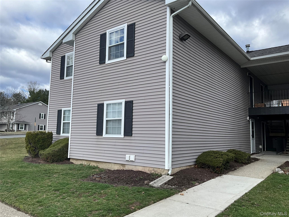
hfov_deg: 61.7
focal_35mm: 29
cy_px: 108
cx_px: 144
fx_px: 242
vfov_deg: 48.2
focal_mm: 3
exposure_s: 1/1168
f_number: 1.8
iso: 25
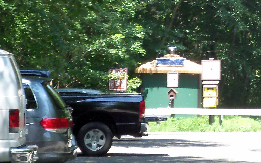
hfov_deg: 7.4
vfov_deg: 4.6
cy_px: 14
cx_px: 256
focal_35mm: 284
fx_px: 2020
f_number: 3.9
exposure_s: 1/100
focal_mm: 18.3
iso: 100
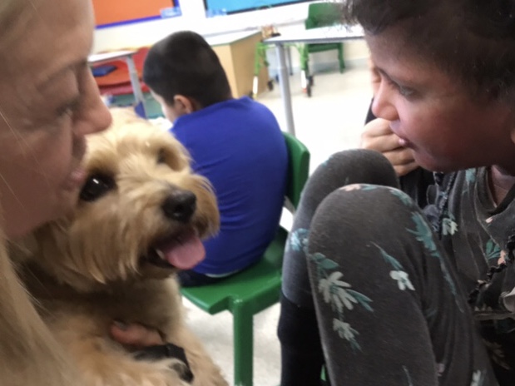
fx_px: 461
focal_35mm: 31
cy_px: 193
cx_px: 258
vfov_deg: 45.4
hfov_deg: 58.4
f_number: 2.4
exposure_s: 1/33
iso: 200
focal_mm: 3.3
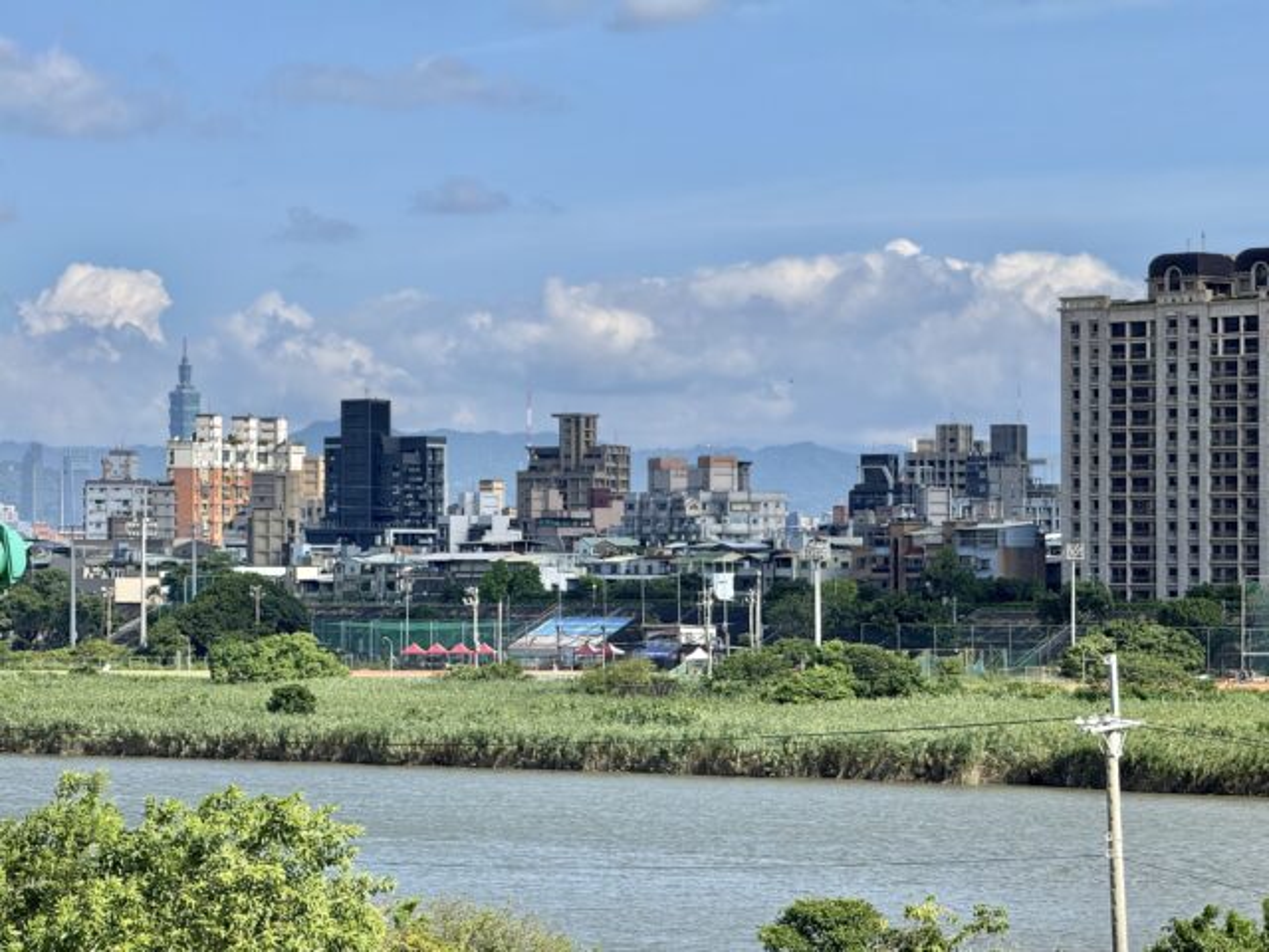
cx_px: 634
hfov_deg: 16.4
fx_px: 4399
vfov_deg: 12.3
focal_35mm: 120
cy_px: 476
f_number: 2.8
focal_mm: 15.66
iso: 50
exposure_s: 1/1481
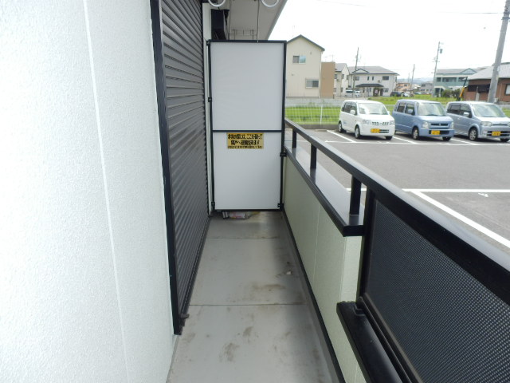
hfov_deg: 71.6
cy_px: 192
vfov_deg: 56.8
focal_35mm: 24
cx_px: 255
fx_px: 354
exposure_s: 1/640
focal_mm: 4.2
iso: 80
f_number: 3
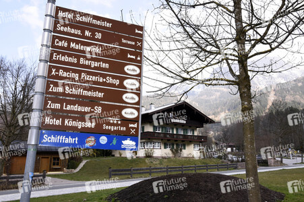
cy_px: 101
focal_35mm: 31
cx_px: 152
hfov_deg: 60.3
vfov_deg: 42.3
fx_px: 262
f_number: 11
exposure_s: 1/160
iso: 640
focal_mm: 31
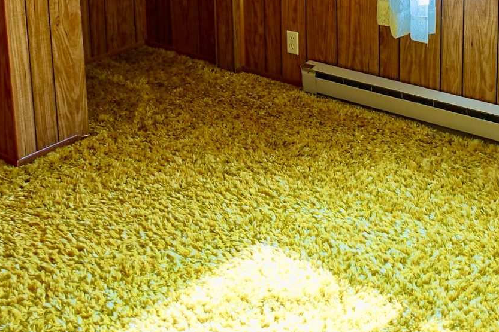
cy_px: -74
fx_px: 818
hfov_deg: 33.8
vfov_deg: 21.3
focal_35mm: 59
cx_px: 299
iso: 125
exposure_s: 1/40
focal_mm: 8.8
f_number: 2.8
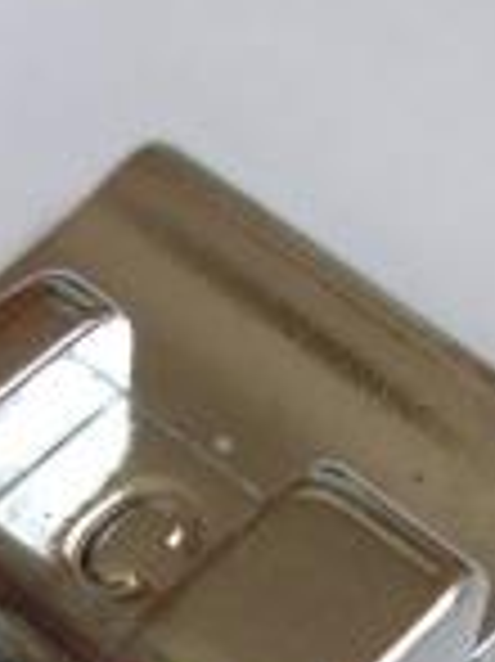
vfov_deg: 16.6
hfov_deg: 12.5
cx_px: -45
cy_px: 694
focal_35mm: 116
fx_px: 2215
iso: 50
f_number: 2.8
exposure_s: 1/74
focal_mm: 6.3
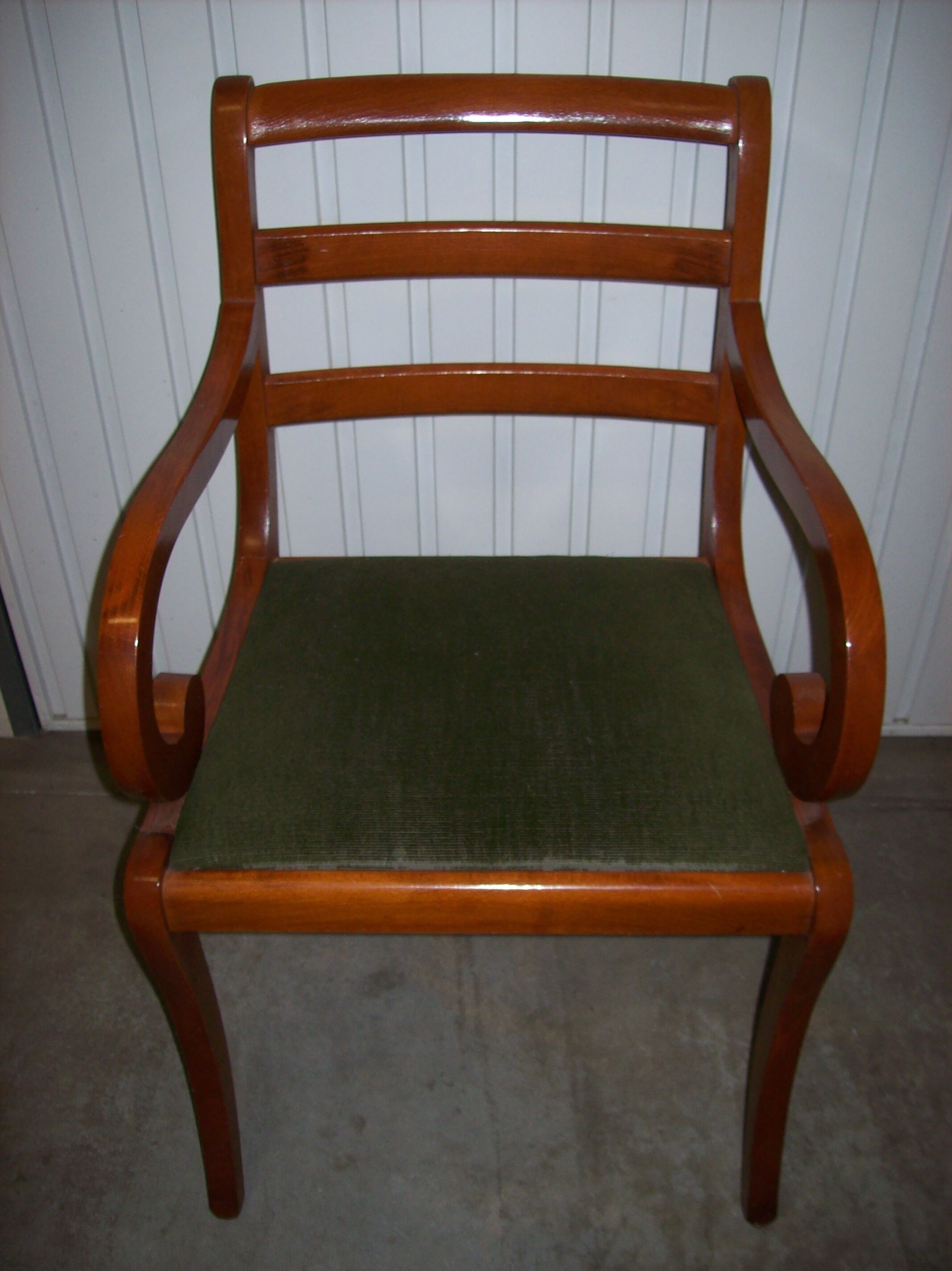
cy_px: 636
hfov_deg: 39.6
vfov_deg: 51.4
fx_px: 1321
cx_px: 476
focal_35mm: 36
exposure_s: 1/64
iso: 80
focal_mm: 6
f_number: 2.7
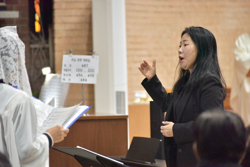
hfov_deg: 6.9
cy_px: 84
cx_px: 125
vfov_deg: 4.6
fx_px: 2083
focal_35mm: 300
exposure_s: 1/200
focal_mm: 300
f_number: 5.6
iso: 12800
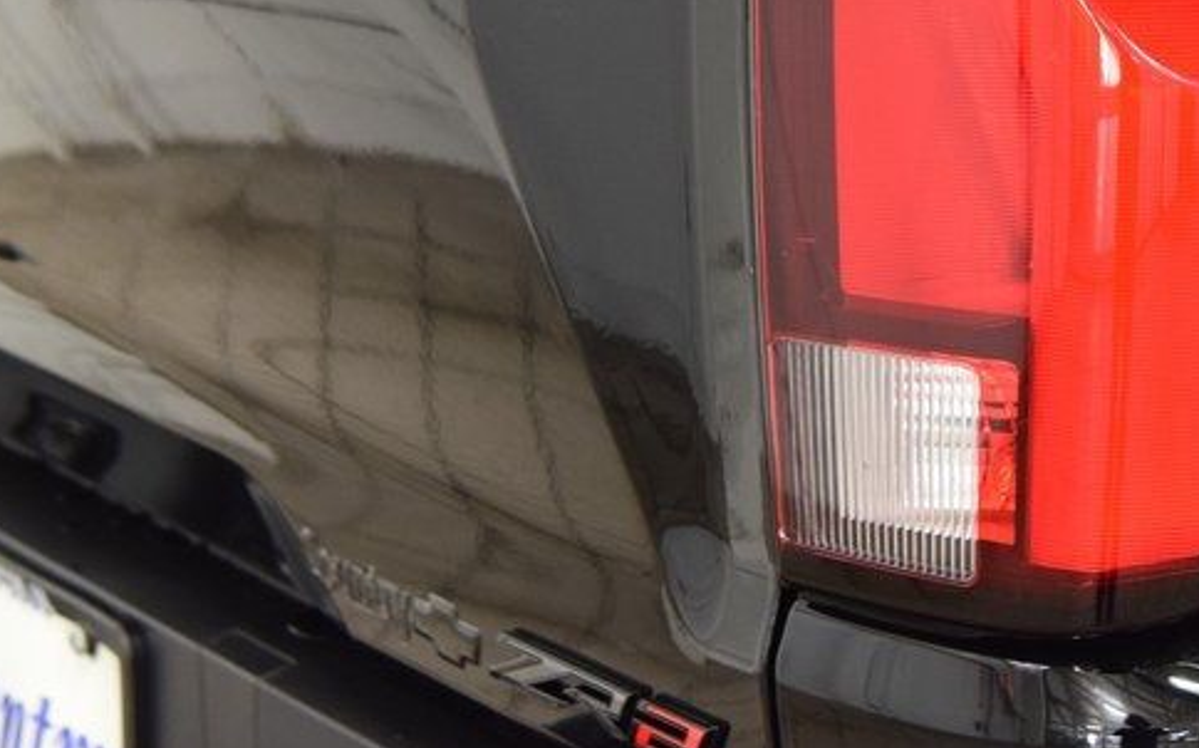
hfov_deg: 15.2
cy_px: -80
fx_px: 4442
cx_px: 1092
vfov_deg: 9.5
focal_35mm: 136
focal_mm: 42
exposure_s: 1/15
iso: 1250
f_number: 6.3
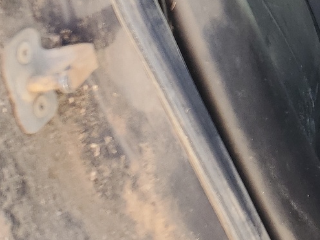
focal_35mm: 84
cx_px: 506
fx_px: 776
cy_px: -50
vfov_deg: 16.8
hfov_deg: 19.6
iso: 50
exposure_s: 1/175
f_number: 1.5
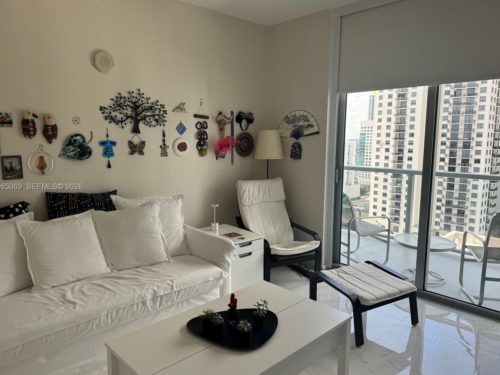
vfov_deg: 54.9
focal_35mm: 25
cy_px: 187
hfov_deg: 69.4
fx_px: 361
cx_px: 242
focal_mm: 6.76
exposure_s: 1/381
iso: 80
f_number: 1.78
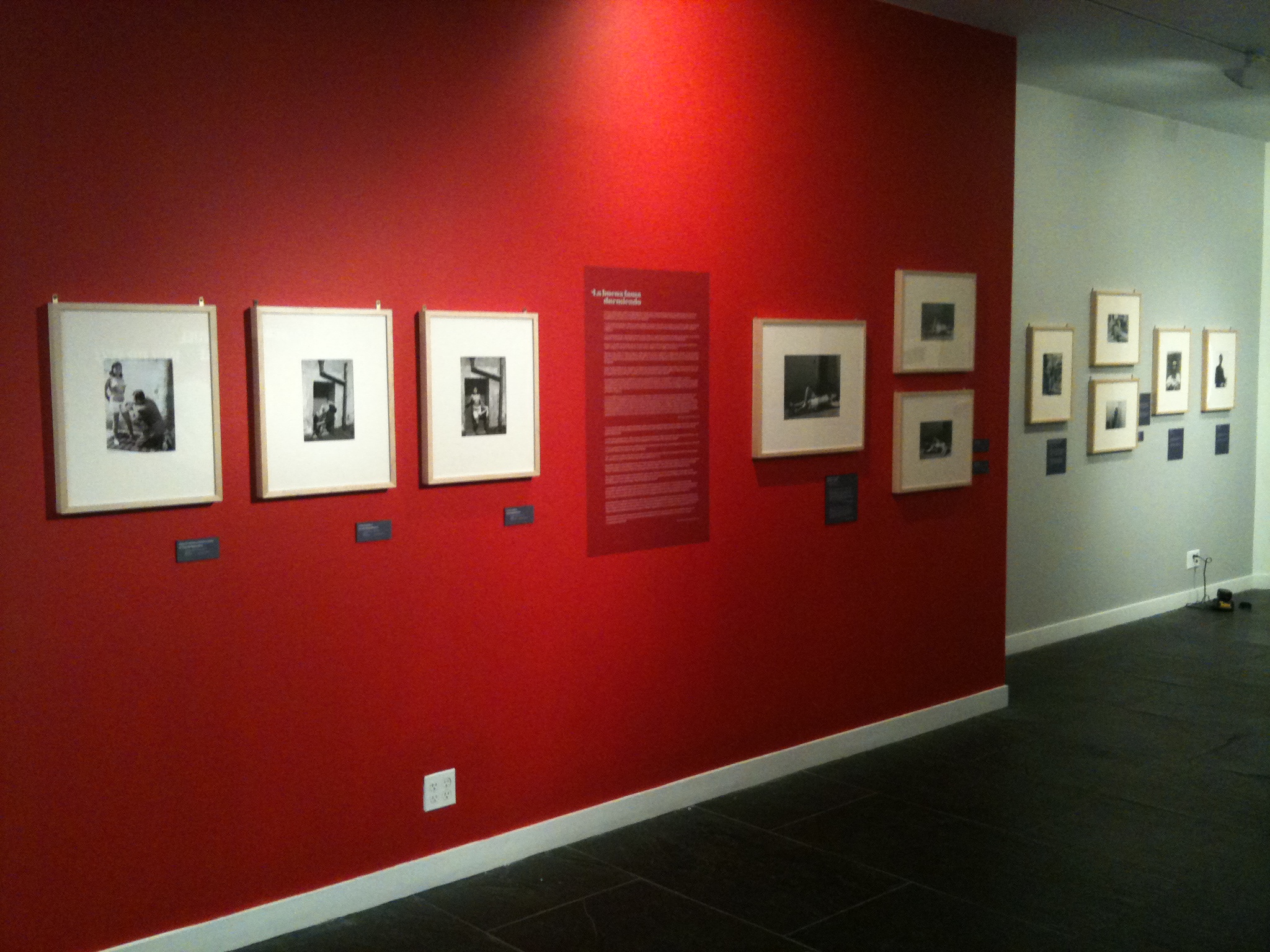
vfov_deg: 40.7
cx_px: 635
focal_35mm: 35
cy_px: 476
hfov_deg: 52.6
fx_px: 1284
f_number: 2.8
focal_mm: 3.85
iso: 200
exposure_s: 1/15
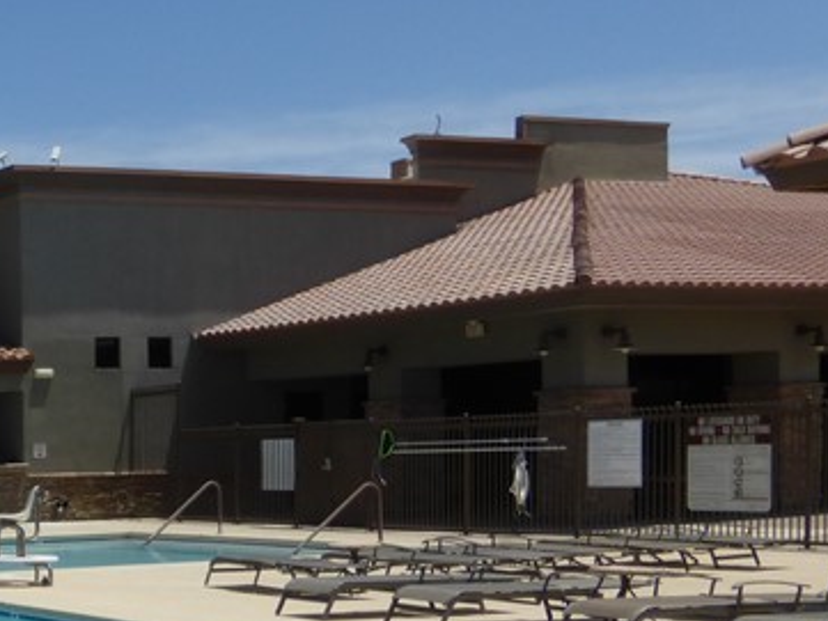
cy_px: 527
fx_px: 1627
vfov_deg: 21.3
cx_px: -296
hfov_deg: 24.3
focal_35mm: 68
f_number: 4
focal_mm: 4.3
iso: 100
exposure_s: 1/1600
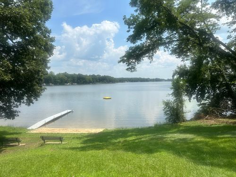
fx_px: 164
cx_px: 118
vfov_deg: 56.8
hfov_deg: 71.6
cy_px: 88
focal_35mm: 24
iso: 80
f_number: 1.78
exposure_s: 1/6623
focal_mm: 6.86
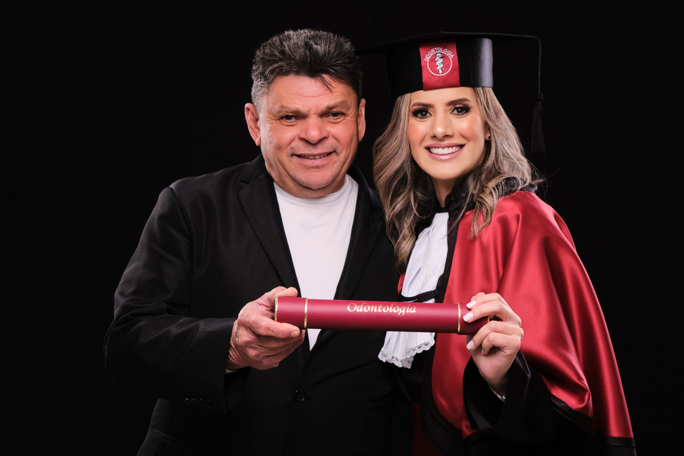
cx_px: 342
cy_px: 228
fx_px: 1501
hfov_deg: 25.7
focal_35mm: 79
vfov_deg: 17.3
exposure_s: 1/125
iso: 200
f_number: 9
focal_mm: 52.4
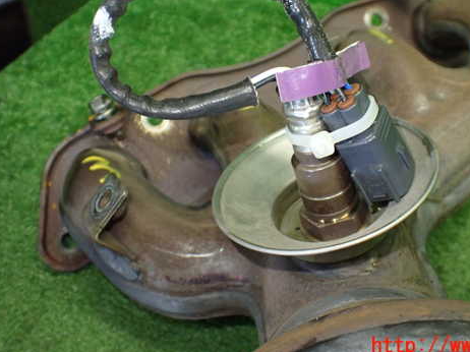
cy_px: 130
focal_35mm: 39
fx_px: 529
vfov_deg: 36.6
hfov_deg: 47.4
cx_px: 296
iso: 640
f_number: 2.3
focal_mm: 5.4
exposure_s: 1/125
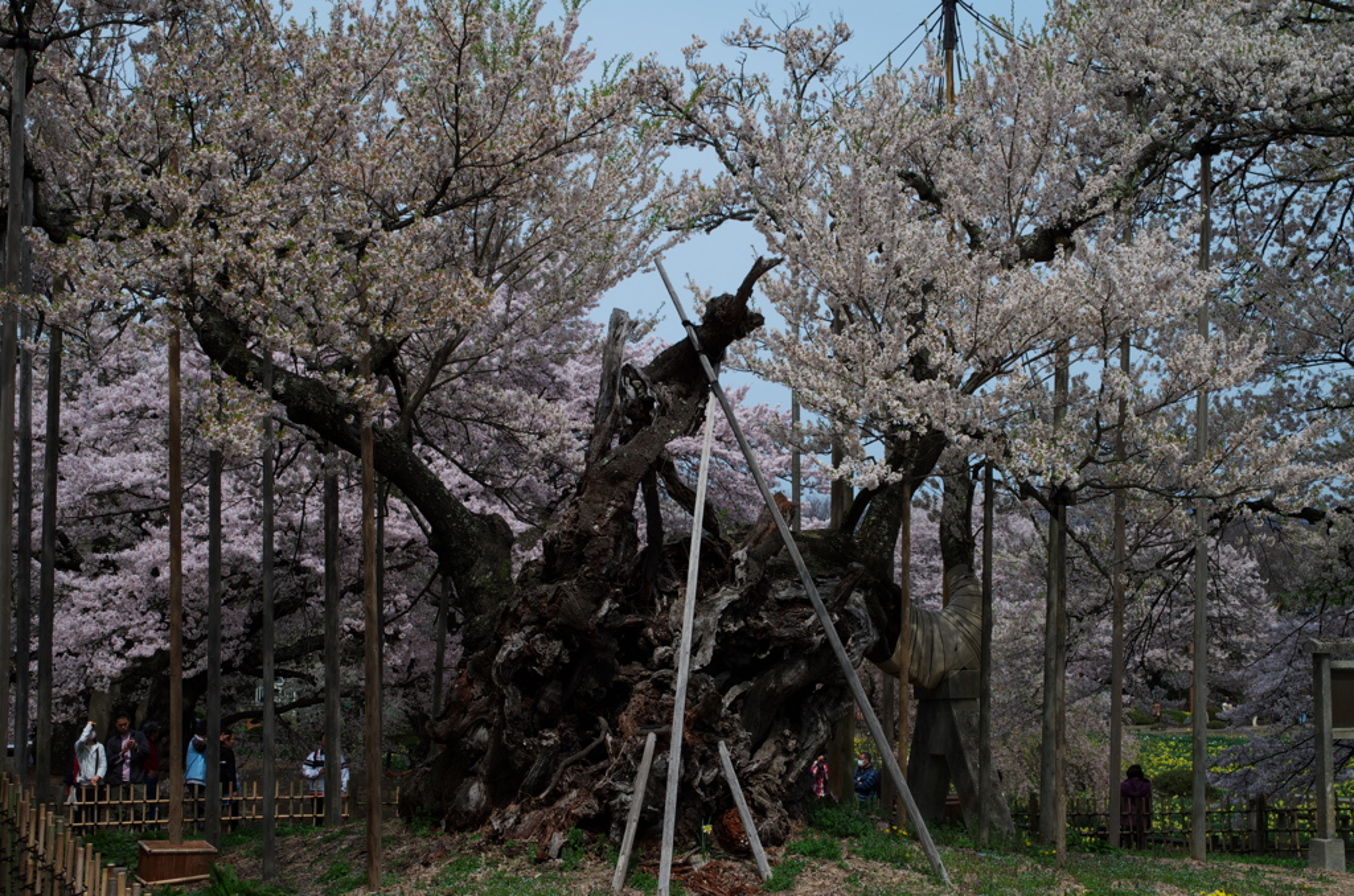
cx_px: 677
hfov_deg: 38.3
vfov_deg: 25.9
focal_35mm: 52
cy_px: 448
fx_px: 1952
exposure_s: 1/160
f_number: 11
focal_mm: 35
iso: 100
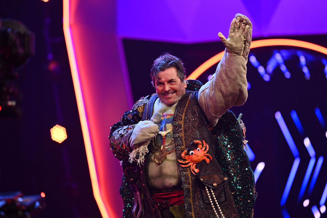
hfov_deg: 12.1
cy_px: 109
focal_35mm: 170
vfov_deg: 8.1
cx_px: 164
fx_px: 1544
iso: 3200
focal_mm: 170
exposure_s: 1/400
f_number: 2.8
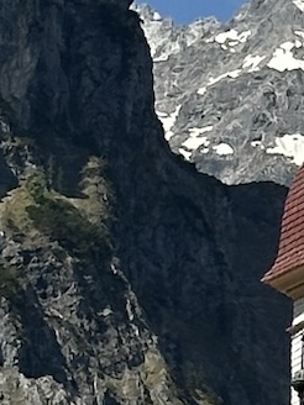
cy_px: 317
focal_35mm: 366
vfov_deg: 5.4
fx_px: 4286
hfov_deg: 4.0
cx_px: 792
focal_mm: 6.86
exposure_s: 1/5556
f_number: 1.78
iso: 64
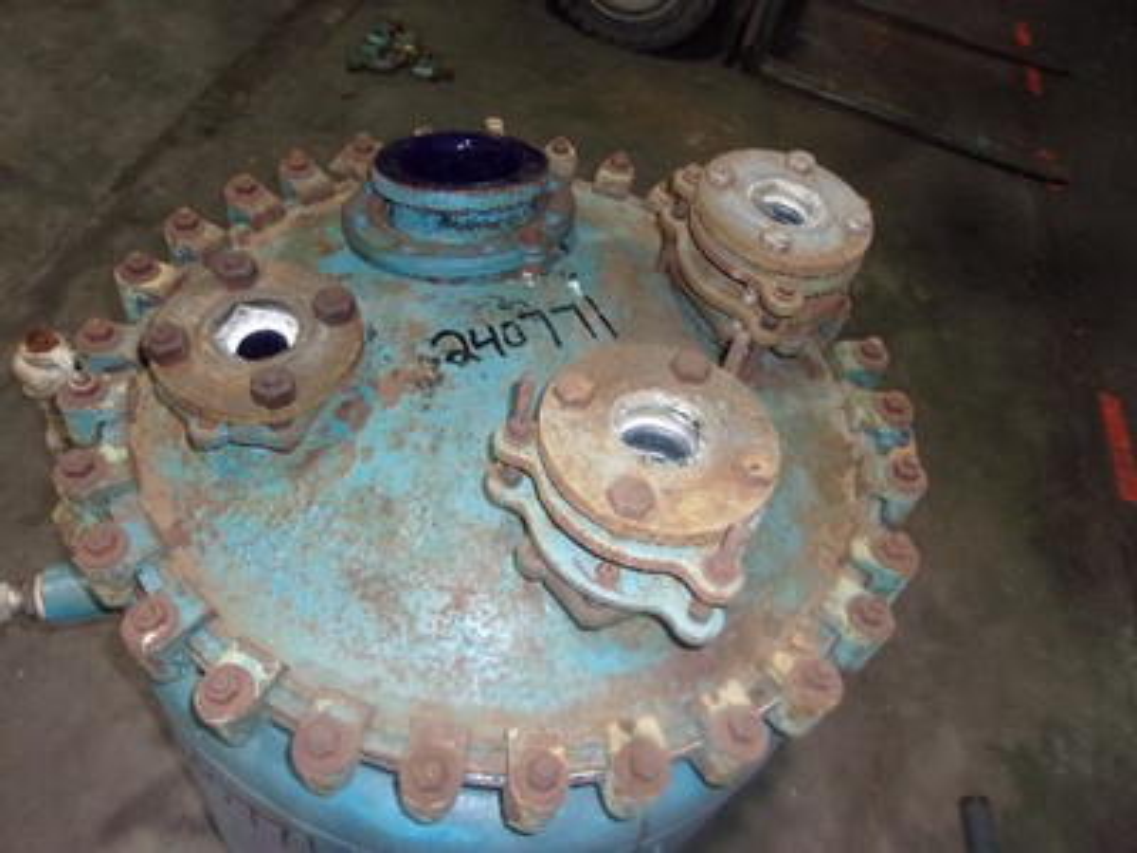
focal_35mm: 27
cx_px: 568
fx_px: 887
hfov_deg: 65.3
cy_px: 426
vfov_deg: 51.4
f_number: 3
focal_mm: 4.9
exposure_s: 1/34
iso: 200
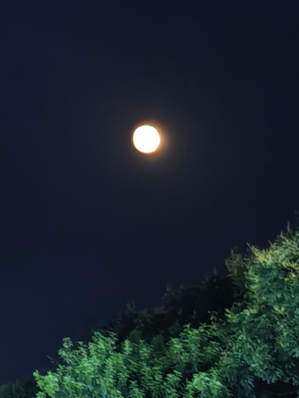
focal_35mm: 226
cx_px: 150
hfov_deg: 6.6
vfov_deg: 8.8
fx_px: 2603
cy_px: 199
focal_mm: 5.72
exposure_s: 1/33.3
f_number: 1.4
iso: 400
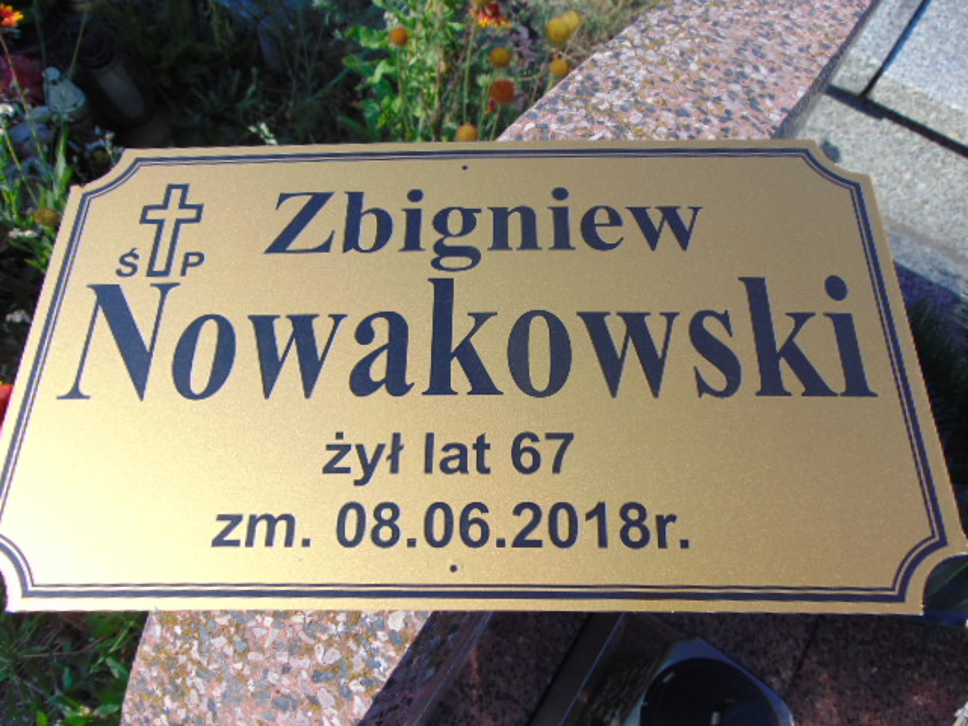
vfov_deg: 54.9
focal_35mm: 25
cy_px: 363
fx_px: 699
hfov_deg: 69.4
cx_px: 484
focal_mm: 4.5
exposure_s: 1/160
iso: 80
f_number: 7.7
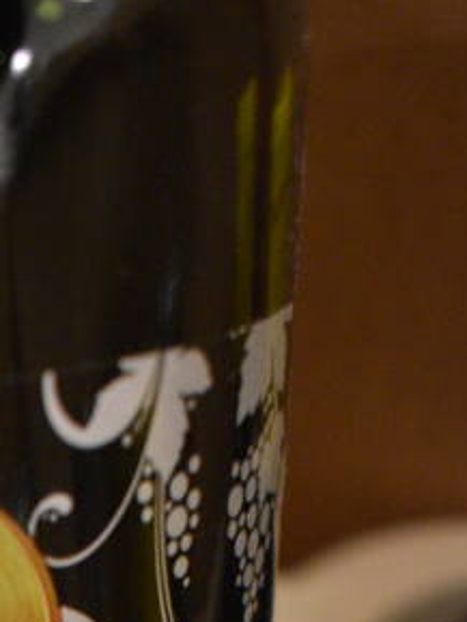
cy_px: 980
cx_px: -101
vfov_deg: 20.0
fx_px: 1474
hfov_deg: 17.2
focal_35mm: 82
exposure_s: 1/30
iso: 3200
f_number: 3.5
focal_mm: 18
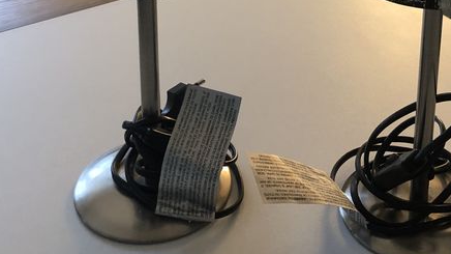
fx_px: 837
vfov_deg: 16.2
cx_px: 318
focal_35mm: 70
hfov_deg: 29.8
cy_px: -82
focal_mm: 3.99
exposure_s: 1/17
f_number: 1.8
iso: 64
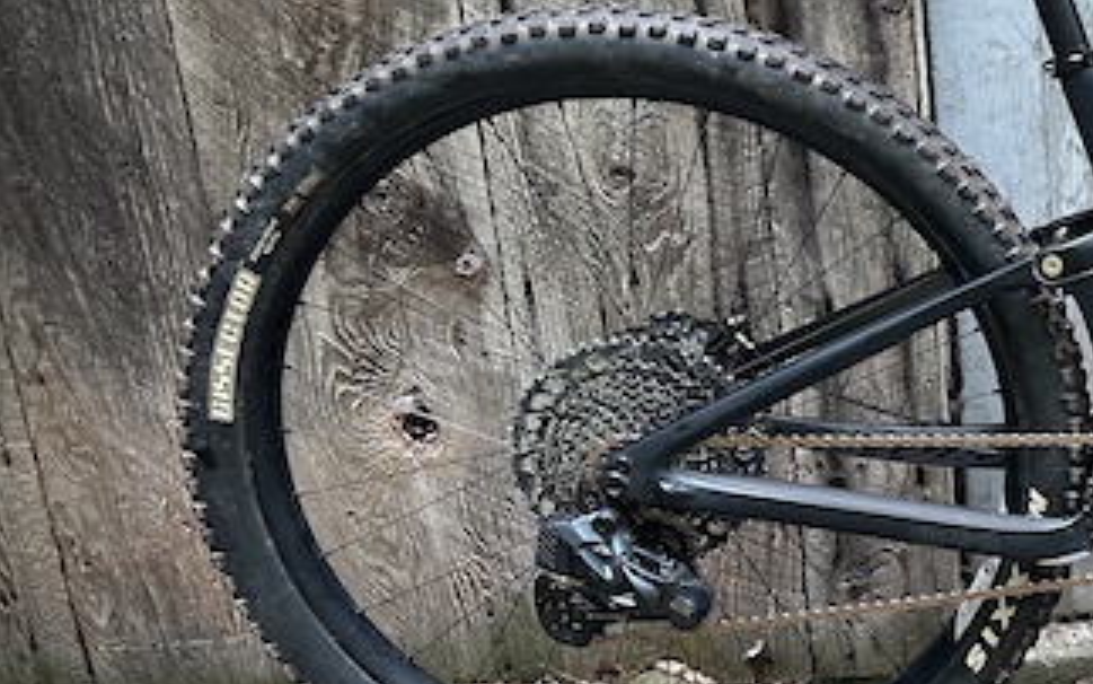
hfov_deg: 28.0
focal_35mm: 63
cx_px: 1343
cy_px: 274
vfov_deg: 20.6
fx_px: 1877
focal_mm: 6.86
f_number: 1.78
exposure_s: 1/87
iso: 250
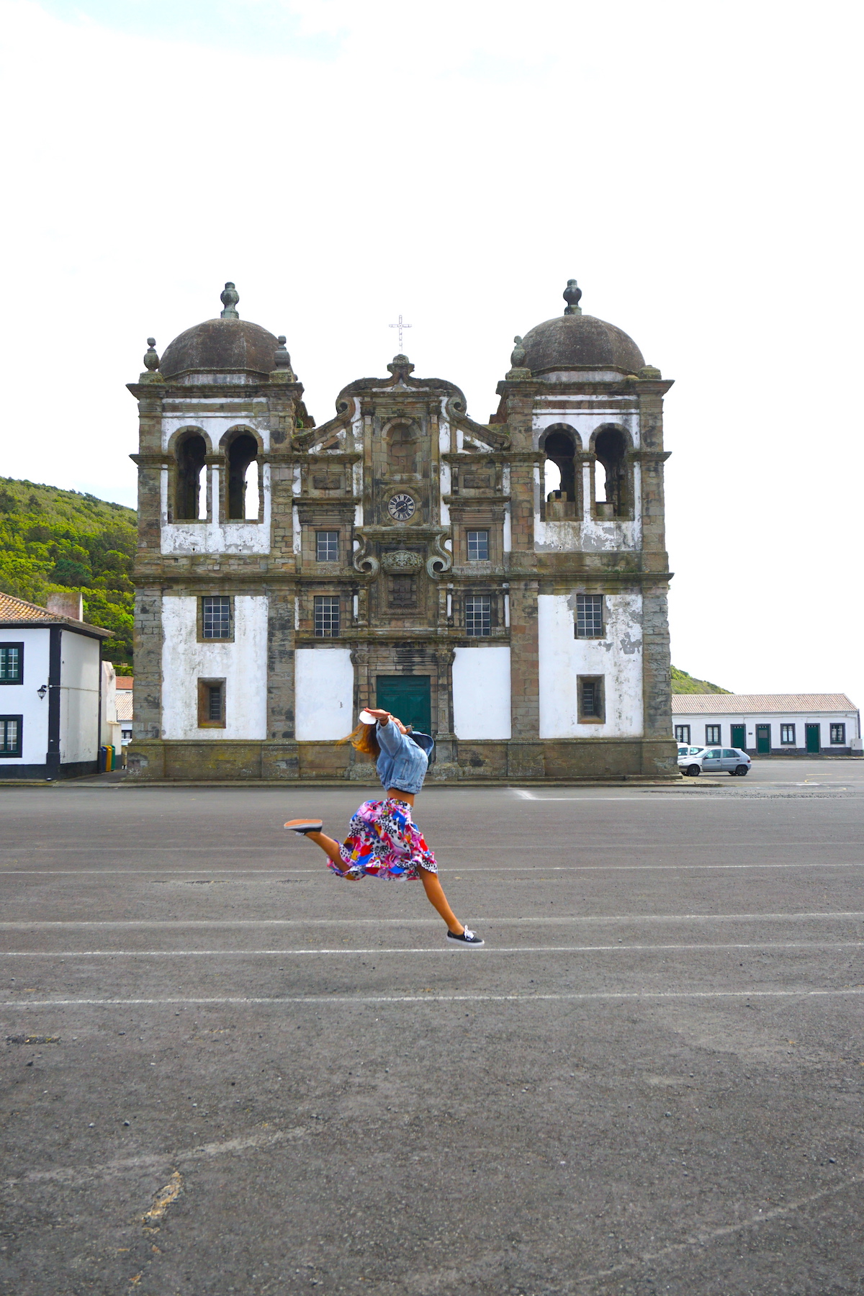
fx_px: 1242
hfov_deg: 38.4
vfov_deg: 55.1
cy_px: 648
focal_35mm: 34
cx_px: 432
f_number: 6.3
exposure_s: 1/640
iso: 160
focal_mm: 23
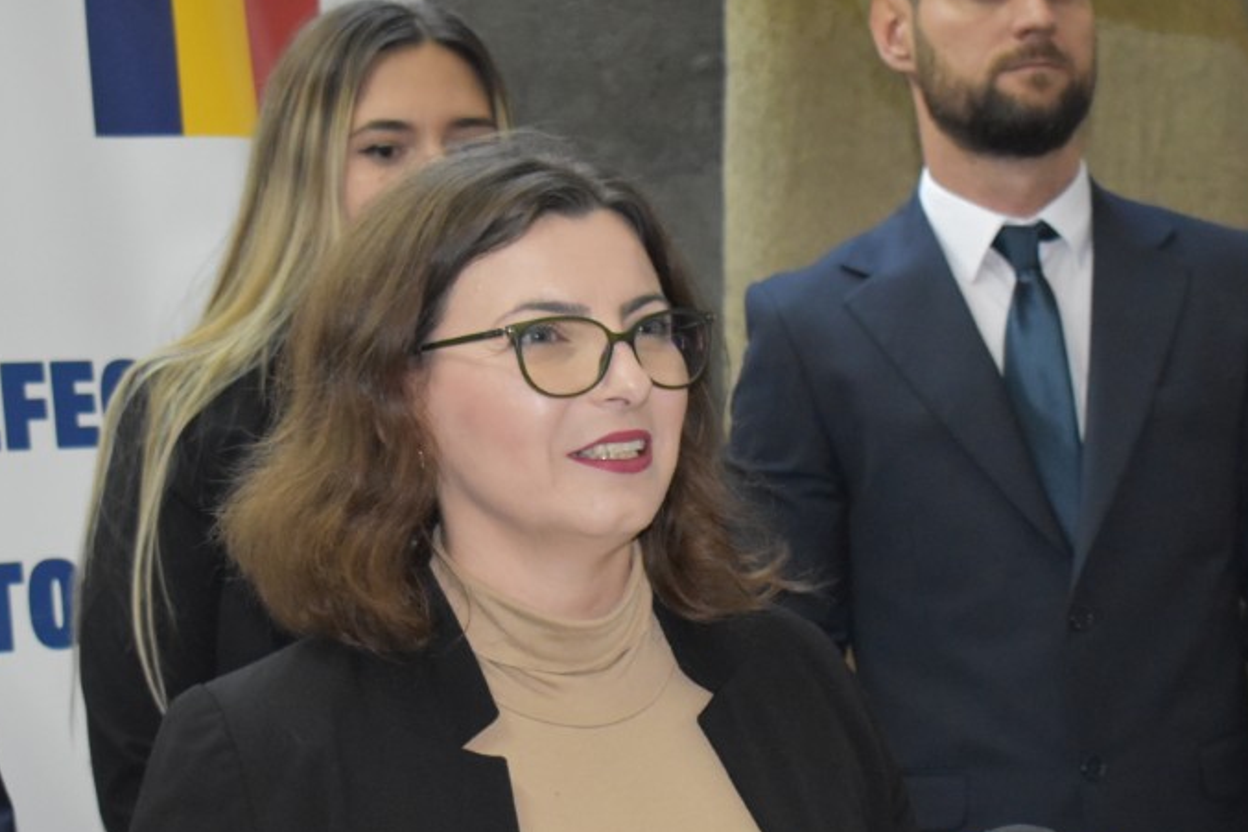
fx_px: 3362
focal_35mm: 97
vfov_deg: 14.0
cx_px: 682
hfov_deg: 21.0
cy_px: 649
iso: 3200
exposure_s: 1/60
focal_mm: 38
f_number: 4.8
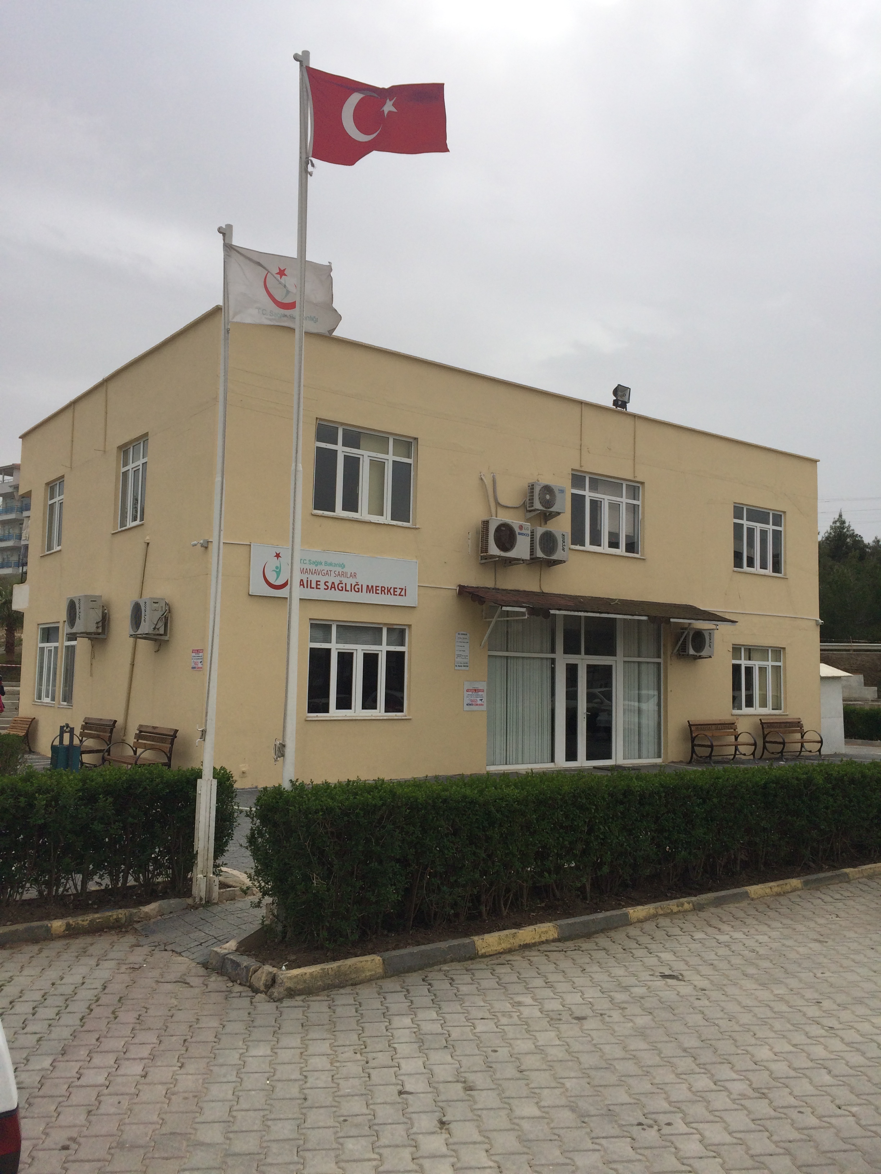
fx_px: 984
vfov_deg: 61.7
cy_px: 587
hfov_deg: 48.2
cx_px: 440
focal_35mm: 29
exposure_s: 1/3425
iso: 32
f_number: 2.2
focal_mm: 4.15
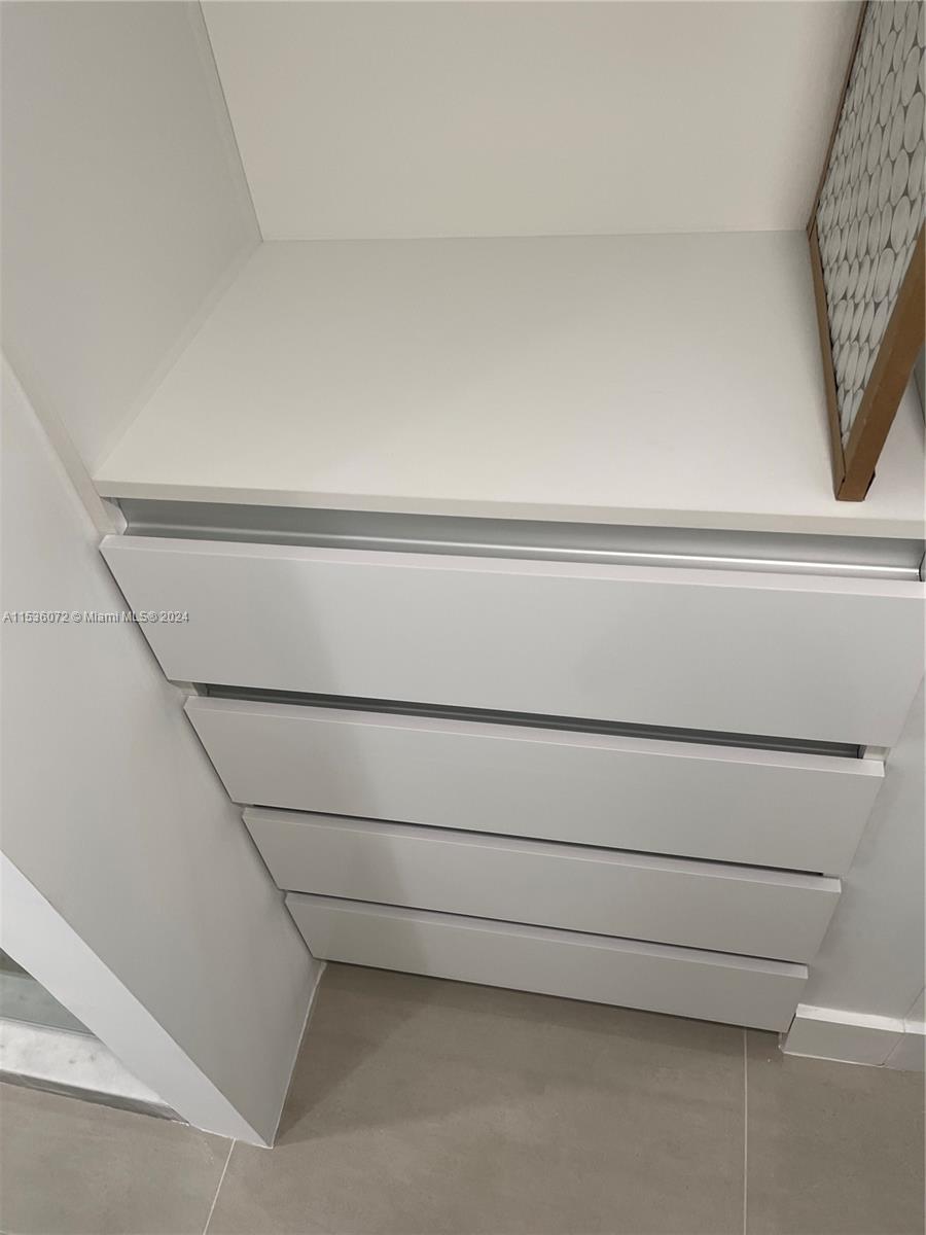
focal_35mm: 25
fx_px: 892
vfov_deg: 69.4
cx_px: 463
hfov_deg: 54.9
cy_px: 618
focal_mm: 5.1
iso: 125
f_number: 1.6
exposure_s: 1/120
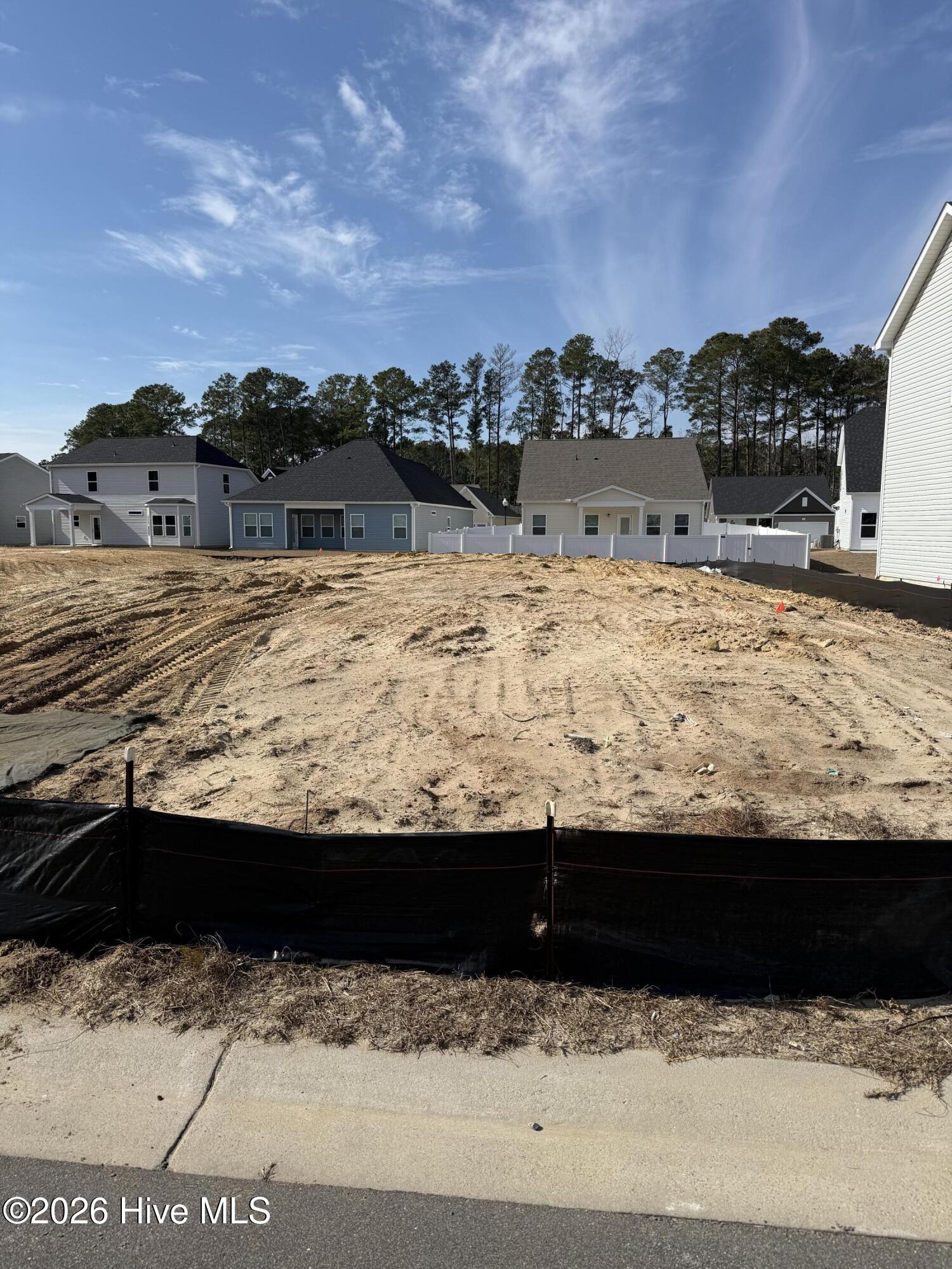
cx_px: 476
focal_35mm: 24
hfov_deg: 56.8
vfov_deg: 71.6
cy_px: 634
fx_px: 880
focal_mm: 6.76
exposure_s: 1/7353
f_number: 1.78
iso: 80
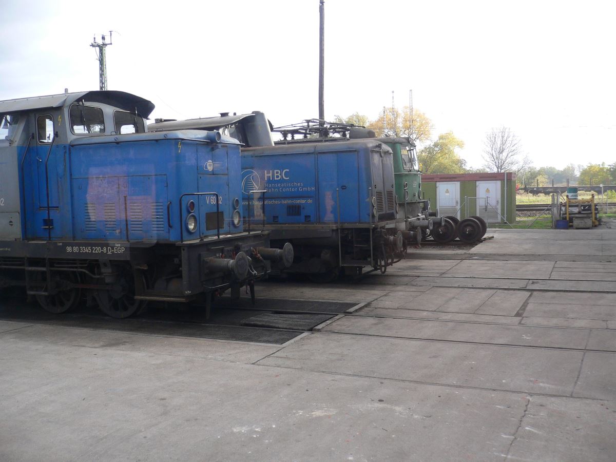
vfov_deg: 40.7
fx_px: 623
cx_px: 308
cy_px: 231
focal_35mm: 35
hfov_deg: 52.6
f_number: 2.8
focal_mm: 5.8
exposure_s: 1/250
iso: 100
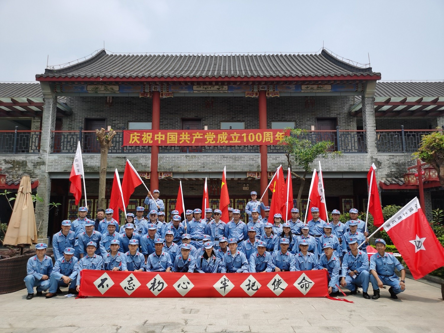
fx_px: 346
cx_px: 222
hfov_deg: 65.3
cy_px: 166
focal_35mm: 27
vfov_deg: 51.4
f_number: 1.8
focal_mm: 5.58
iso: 50
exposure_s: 1/3067
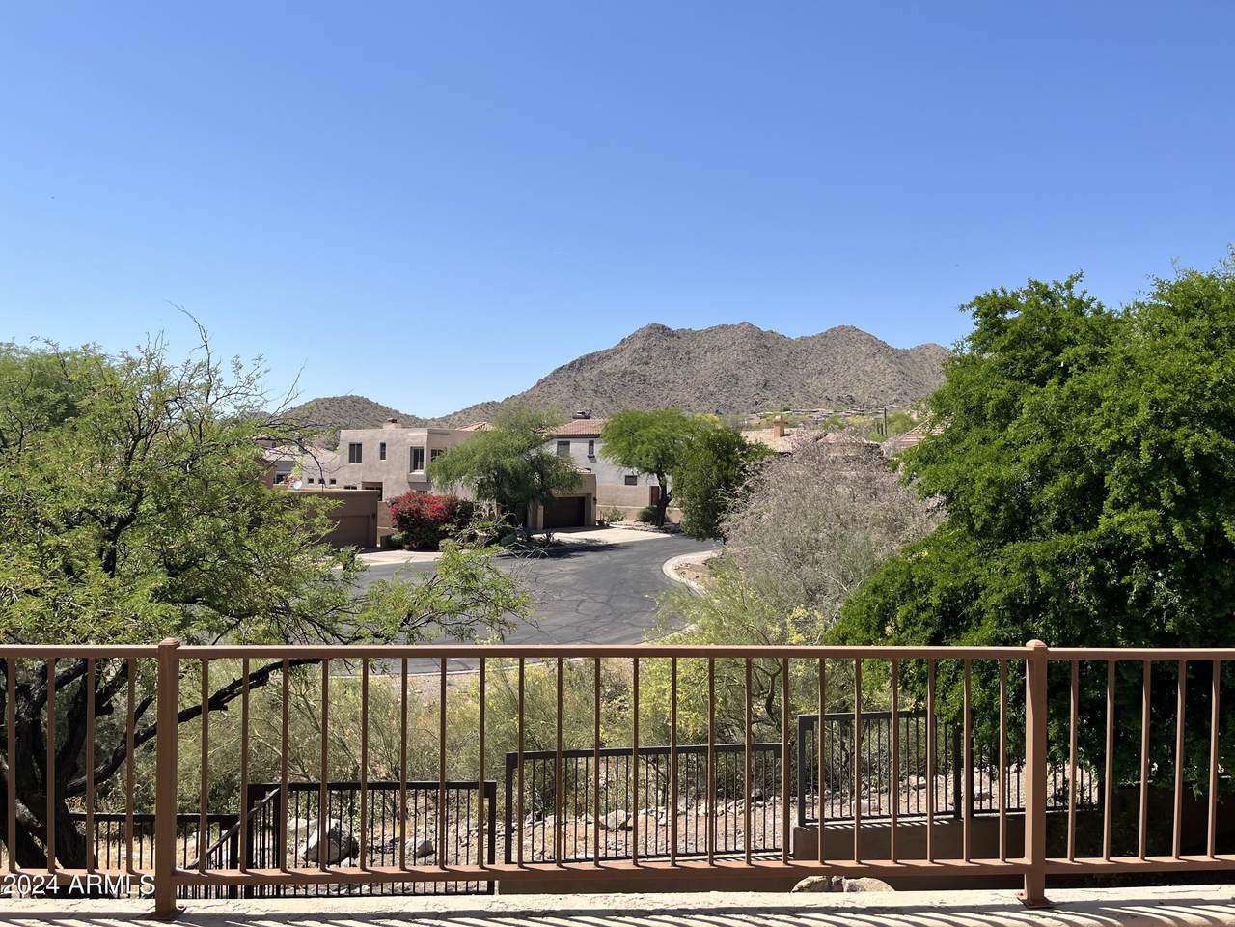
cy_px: 464
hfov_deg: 67.3
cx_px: 618
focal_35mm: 26
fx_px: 928
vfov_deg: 53.1
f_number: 1.6
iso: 50
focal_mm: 5.1
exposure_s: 1/3311
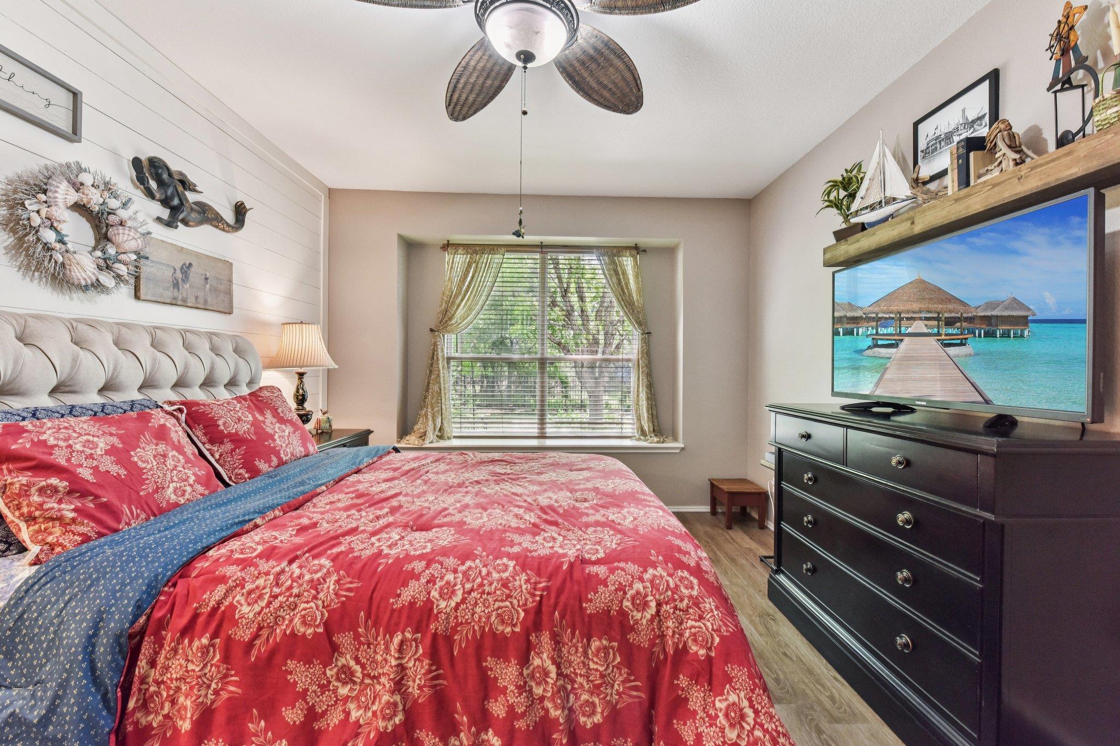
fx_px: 435
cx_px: 560
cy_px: 373
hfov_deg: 104.3
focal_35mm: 14
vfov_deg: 81.2
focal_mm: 14
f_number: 8
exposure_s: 1/15
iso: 560
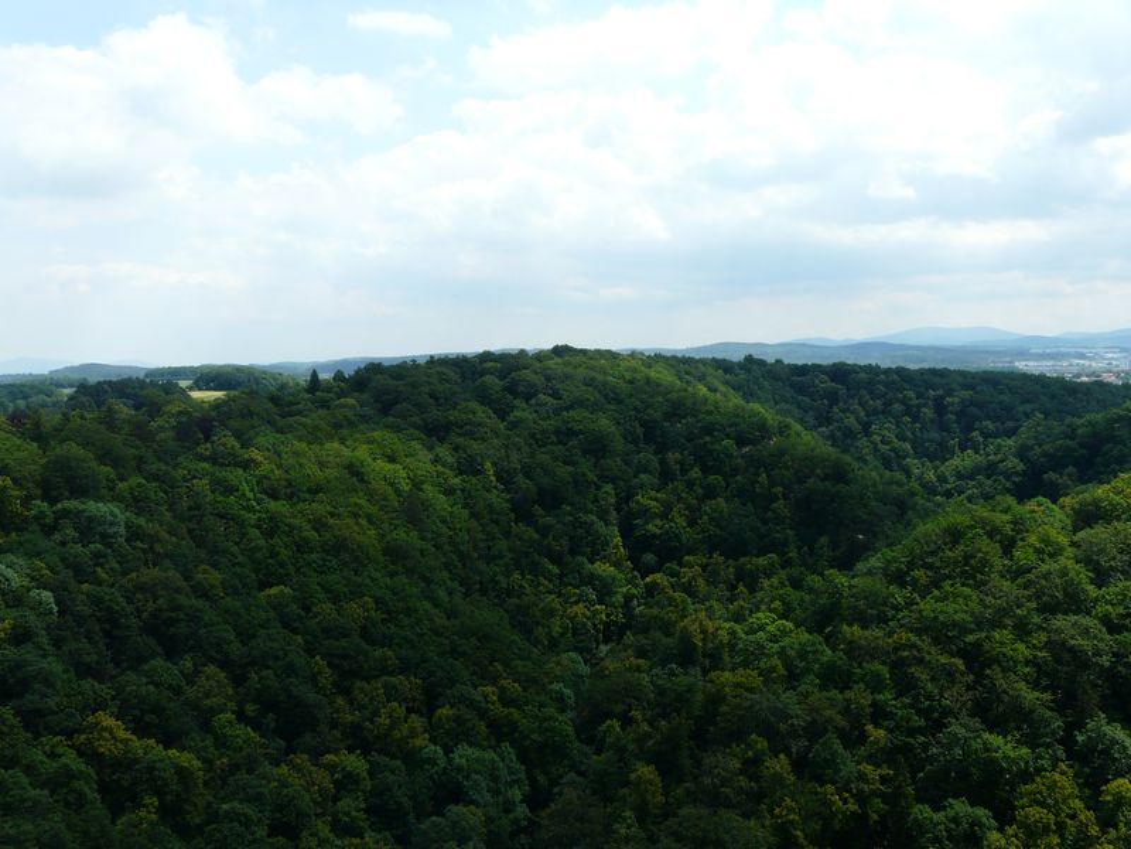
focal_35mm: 28
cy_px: 424
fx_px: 915
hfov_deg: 63.4
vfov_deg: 49.7
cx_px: 566
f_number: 5.6
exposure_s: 1/250
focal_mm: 4.6
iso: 100
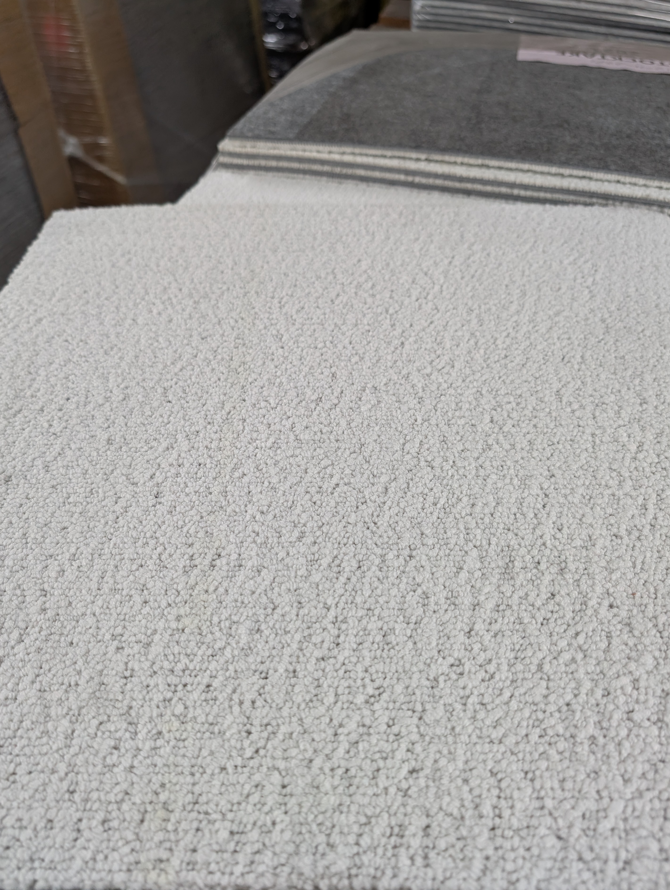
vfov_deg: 67.1
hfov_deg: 53.2
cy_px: 481
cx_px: 332
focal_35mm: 26
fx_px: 669
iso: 292
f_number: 1.68
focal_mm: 6.9
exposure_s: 1/100
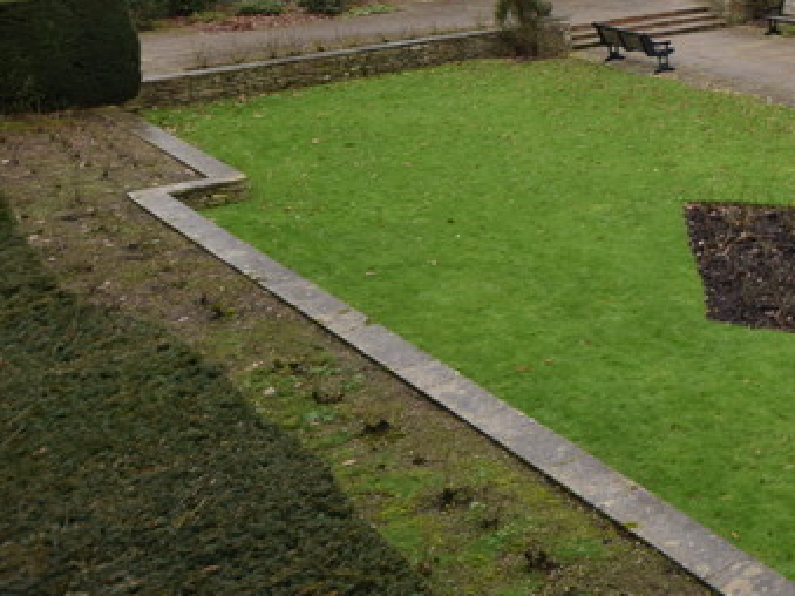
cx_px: 1004
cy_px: 72
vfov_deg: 23.4
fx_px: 1400
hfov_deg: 27.2
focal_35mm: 61
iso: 400
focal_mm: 14
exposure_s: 1/125
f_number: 5.6
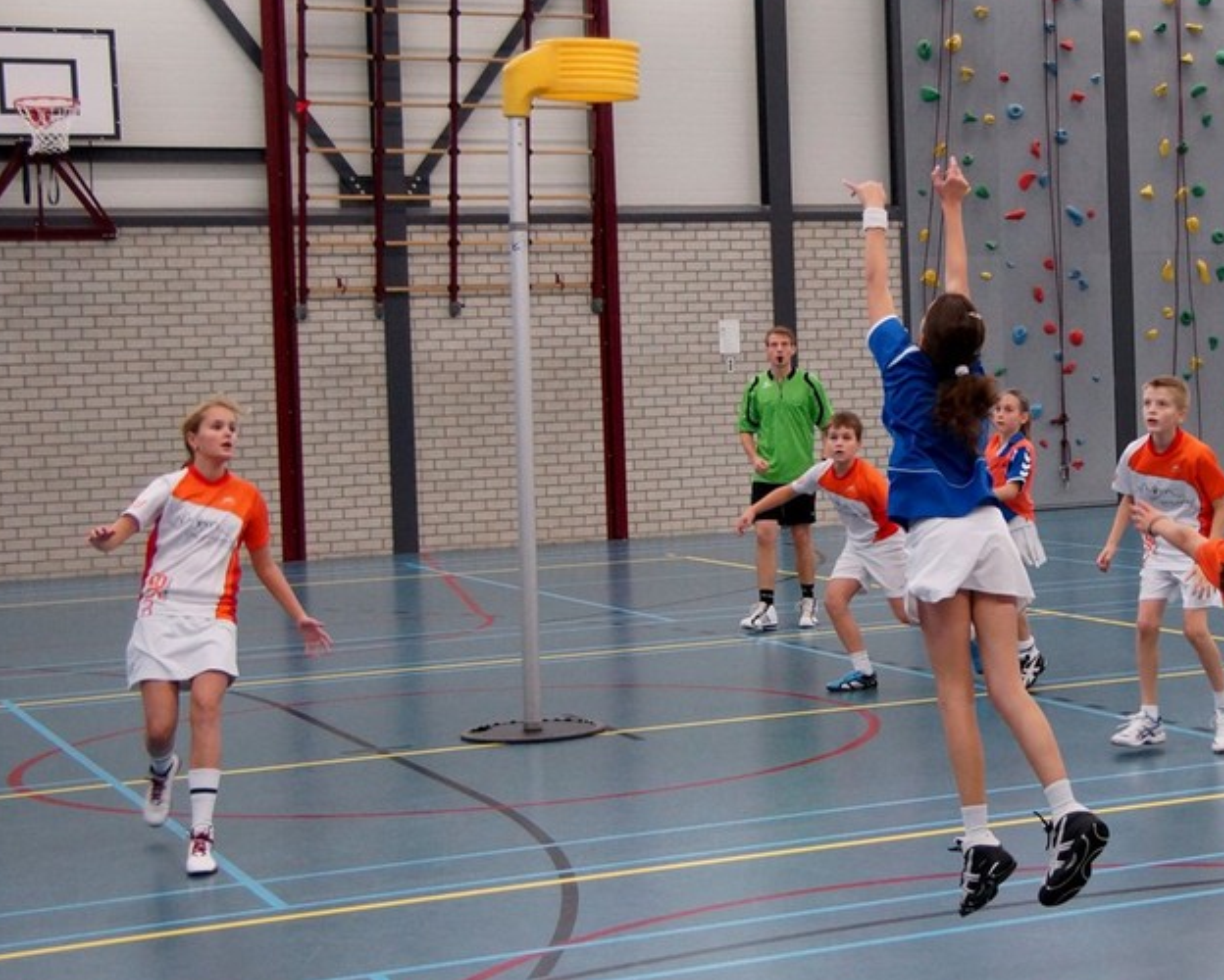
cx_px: 932
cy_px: 455
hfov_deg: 30.8
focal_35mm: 60
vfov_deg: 25.4
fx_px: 2175
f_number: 4
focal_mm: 26
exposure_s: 1/160
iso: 1250
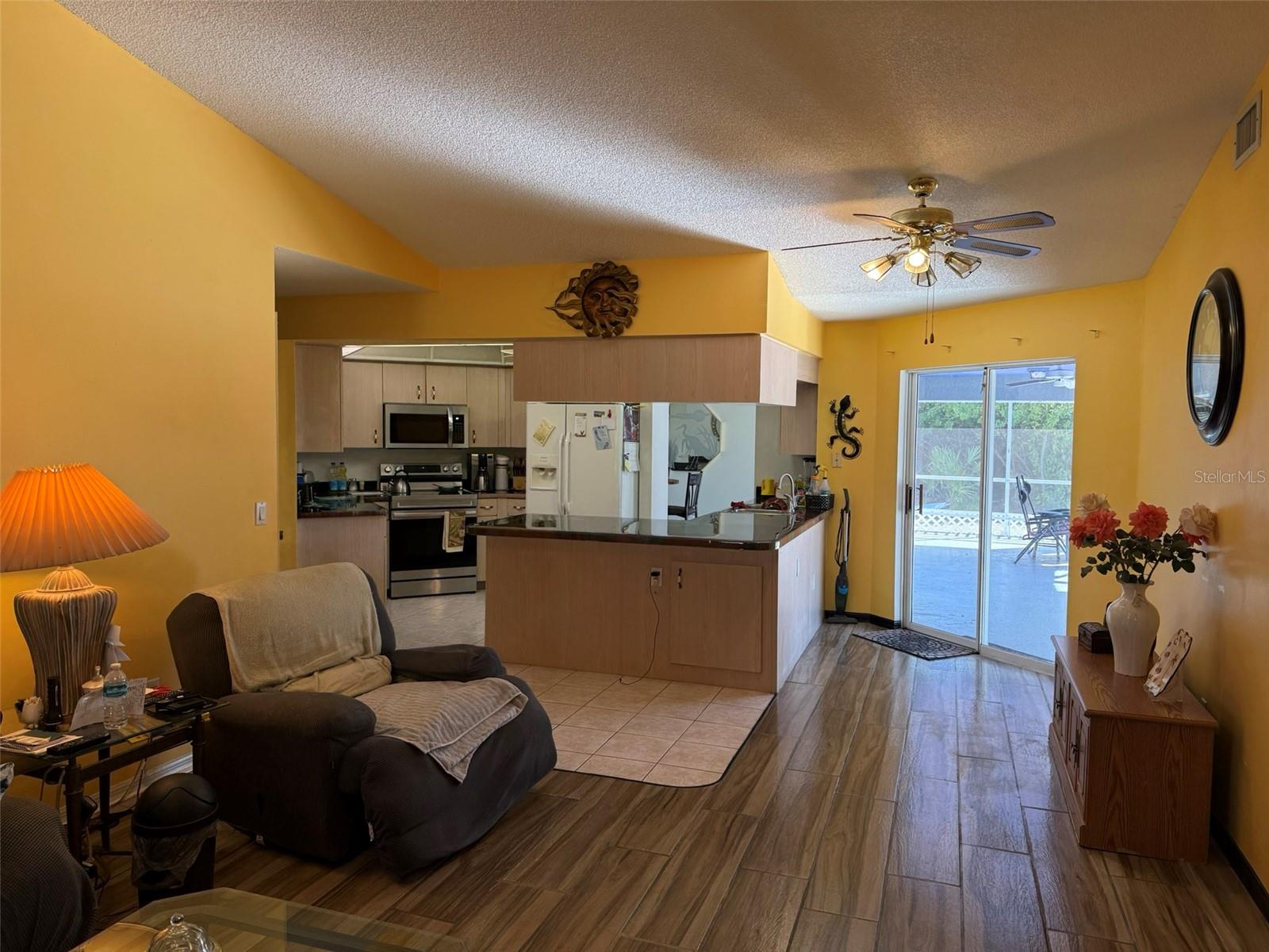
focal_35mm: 24
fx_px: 880
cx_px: 634
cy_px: 476
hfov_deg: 71.6
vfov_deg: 56.8
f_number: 1.78
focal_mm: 6.76
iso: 200
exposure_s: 1/184
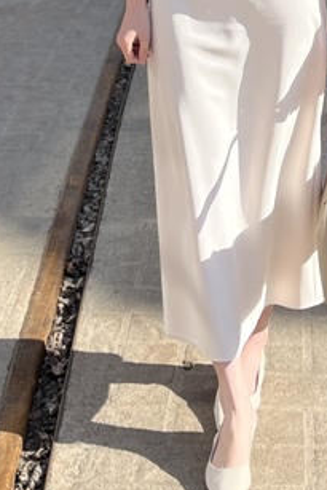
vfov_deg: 20.3
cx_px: 222
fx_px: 1198
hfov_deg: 15.5
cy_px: -211
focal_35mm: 88
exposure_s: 1/1776
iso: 50
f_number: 1.6
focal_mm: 5.1
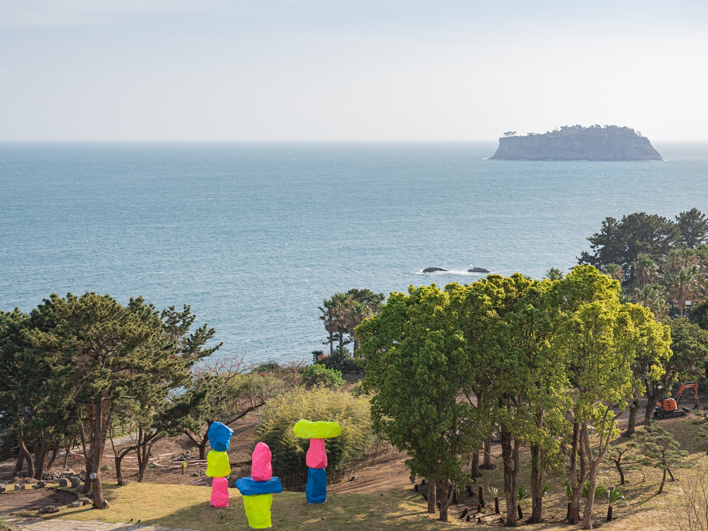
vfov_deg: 25.2
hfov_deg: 33.2
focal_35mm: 58
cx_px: 336
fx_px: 1187
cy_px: 277
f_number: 2.2
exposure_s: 1/4000
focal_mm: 50
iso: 100
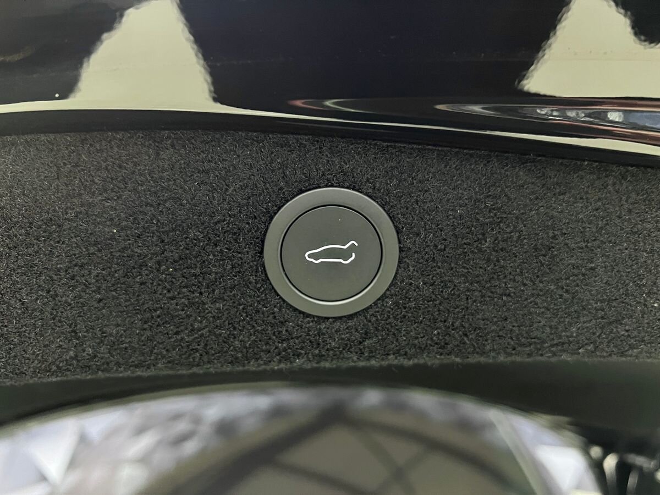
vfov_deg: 53.1
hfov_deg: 67.3
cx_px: 330
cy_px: 248
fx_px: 496
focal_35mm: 26
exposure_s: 1/25
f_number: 1.5
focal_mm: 5.7
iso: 500
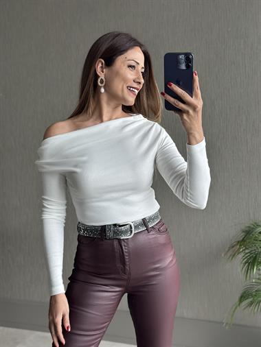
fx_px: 482
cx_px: 130
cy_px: 174
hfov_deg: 30.3
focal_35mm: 48
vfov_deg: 39.6
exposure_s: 1/50
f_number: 1.78
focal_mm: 6.86
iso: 250
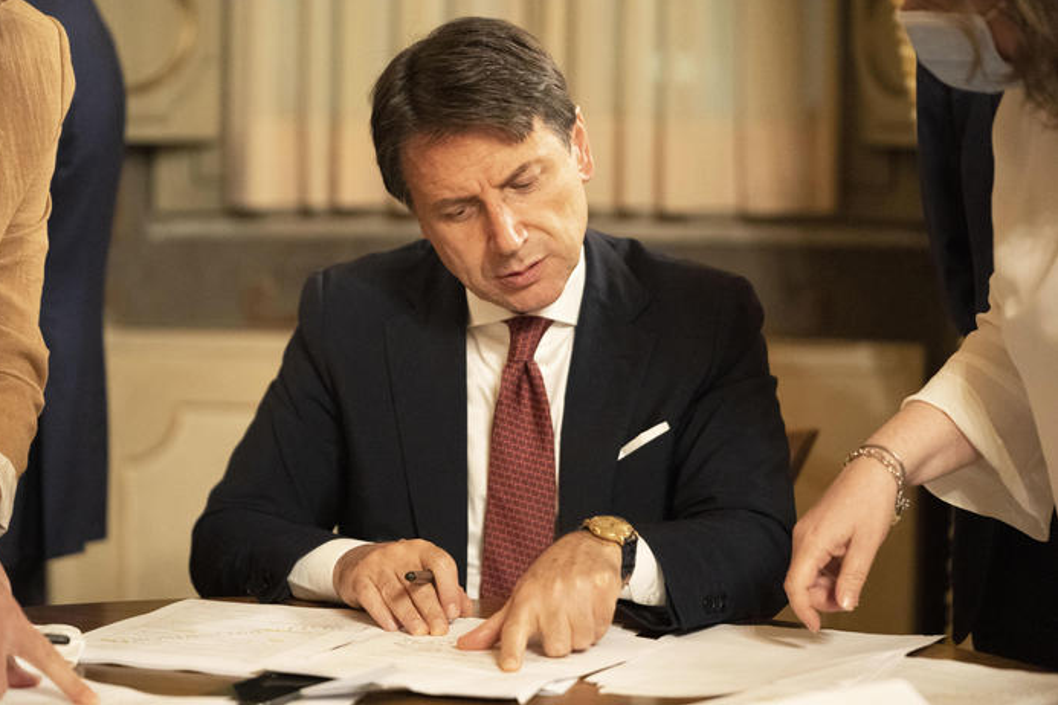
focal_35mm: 96
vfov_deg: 14.3
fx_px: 2821
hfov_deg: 21.2
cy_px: 353
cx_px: 525
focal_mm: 95
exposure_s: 1/250
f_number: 2.8
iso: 12800
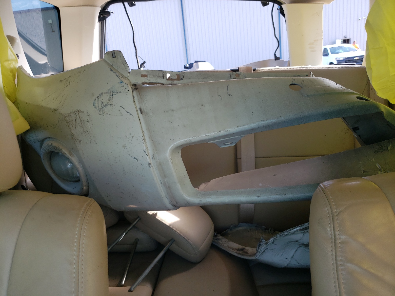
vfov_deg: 53.1
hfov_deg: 67.3
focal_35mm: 26
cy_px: 148
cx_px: 198
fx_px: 297
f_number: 1.5
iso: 50
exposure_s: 1/238
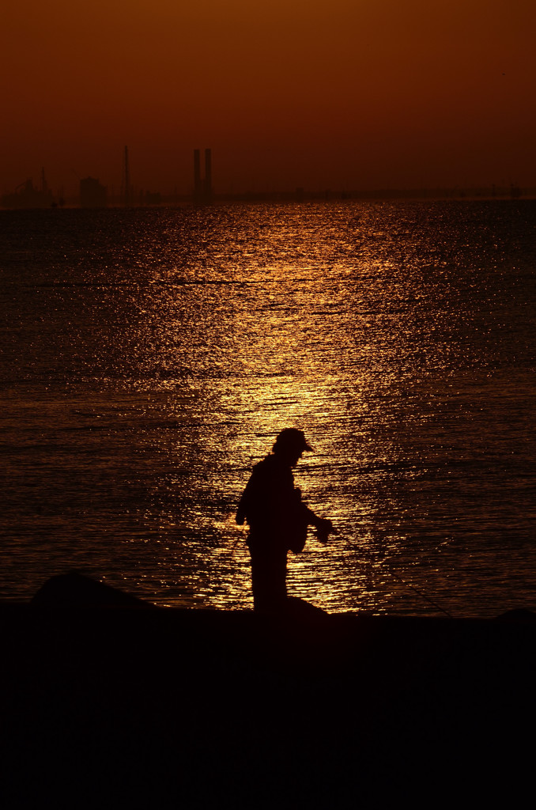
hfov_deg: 4.6
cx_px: 268
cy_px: 405
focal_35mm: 300
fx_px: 6731
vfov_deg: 6.9
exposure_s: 1/8000
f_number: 9.5
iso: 100
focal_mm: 200
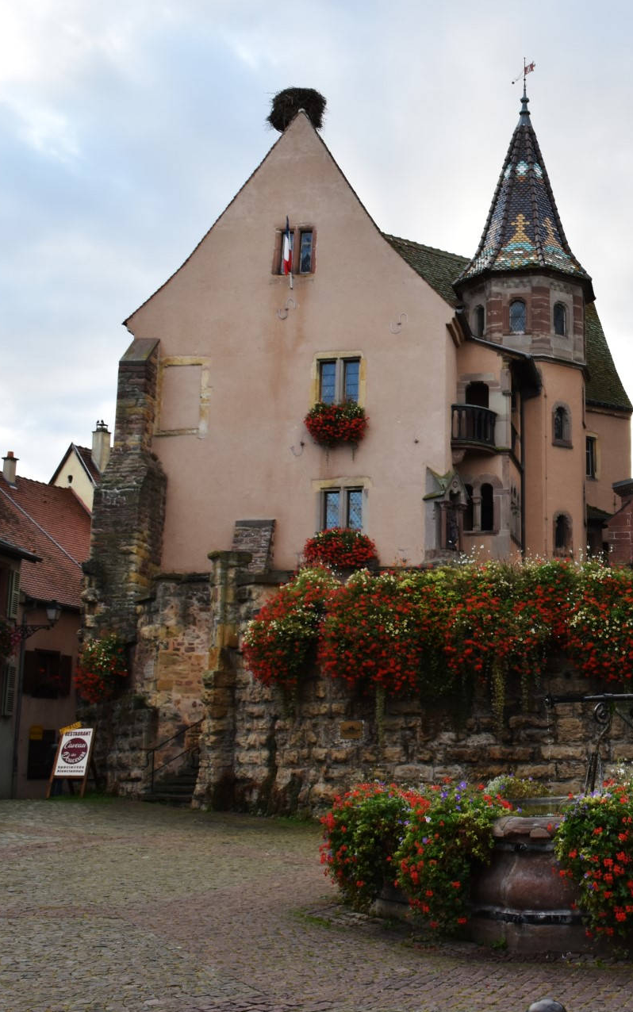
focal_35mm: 46
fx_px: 1269
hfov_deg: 26.4
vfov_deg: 43.5
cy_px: 506
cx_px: 649
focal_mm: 20
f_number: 7.1
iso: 400
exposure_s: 1/200
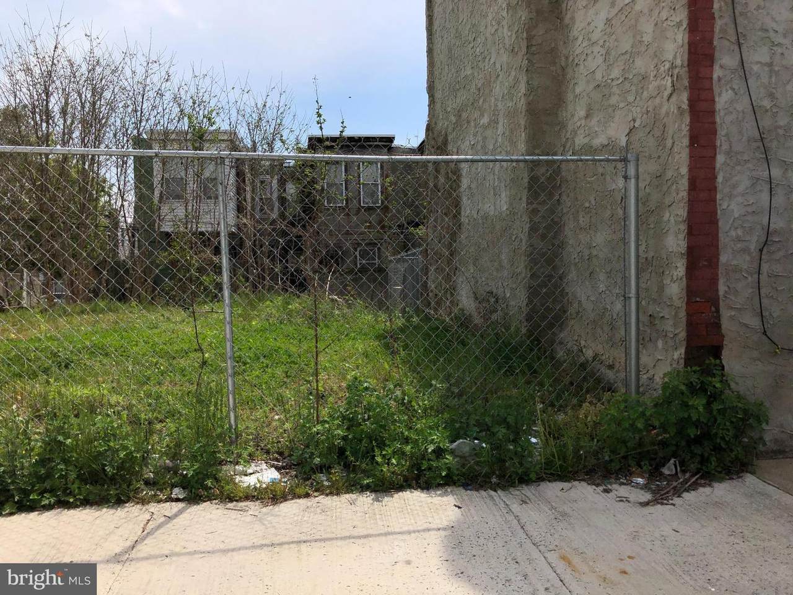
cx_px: 396
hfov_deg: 63.4
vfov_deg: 49.7
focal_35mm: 28
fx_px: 641
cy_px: 298
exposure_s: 1/9615
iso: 25
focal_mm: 3.99
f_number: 1.8
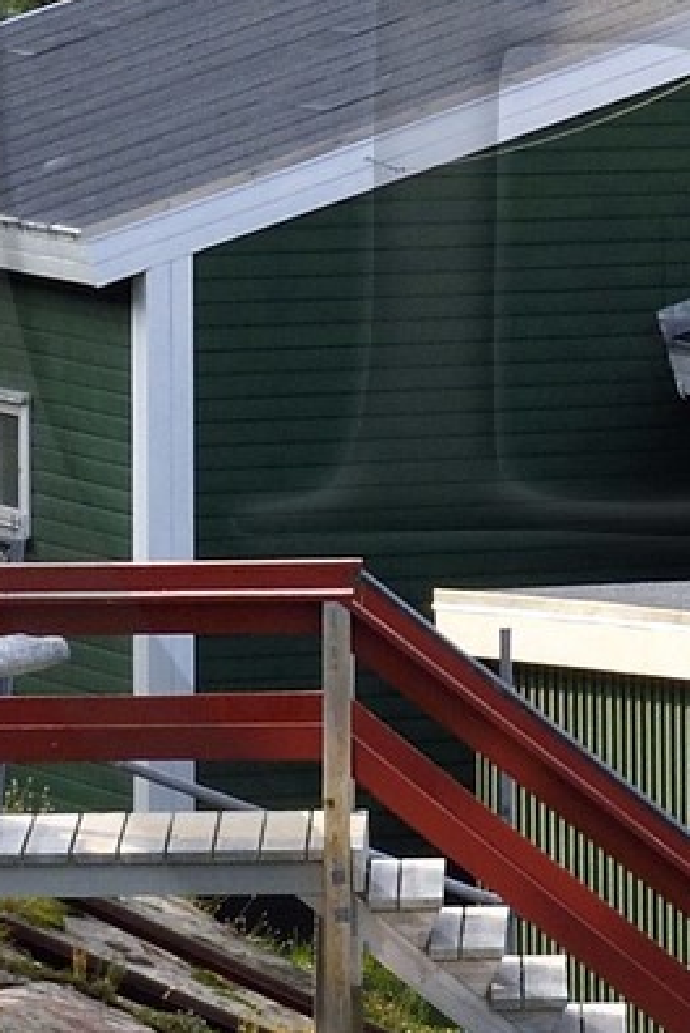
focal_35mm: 425
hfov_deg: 3.2
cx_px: 1069
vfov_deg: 4.8
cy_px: 52
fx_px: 12196
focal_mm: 70
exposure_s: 1/100
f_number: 22
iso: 800
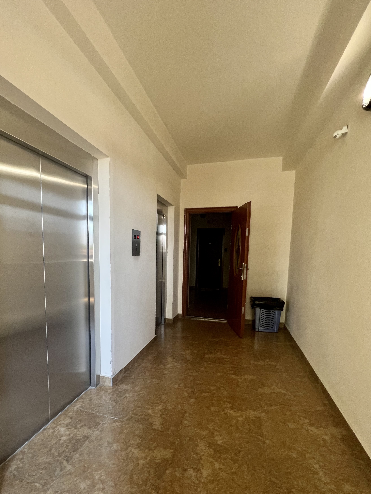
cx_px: 166
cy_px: 277
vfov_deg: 97.7
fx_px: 214
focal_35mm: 15
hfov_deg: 81.5
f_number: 1.8
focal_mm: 1.57
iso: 250
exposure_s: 1/99
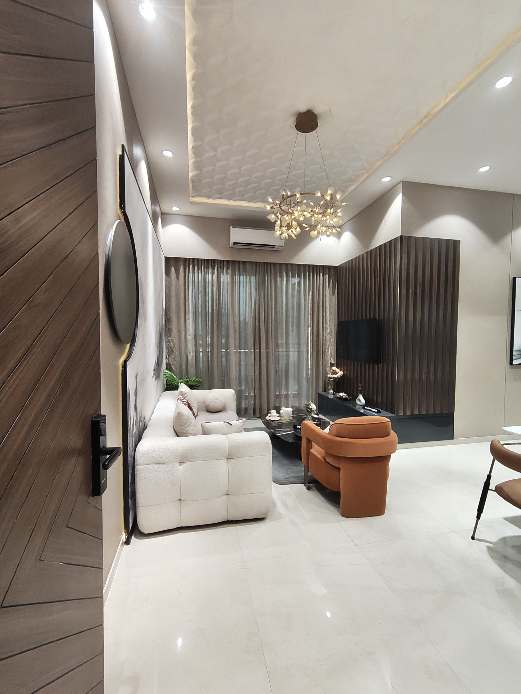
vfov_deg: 98.1
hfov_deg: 81.8
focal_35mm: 15
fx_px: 301
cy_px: 347
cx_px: 260
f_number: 2.2
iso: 490
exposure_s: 1/100
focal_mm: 1.64
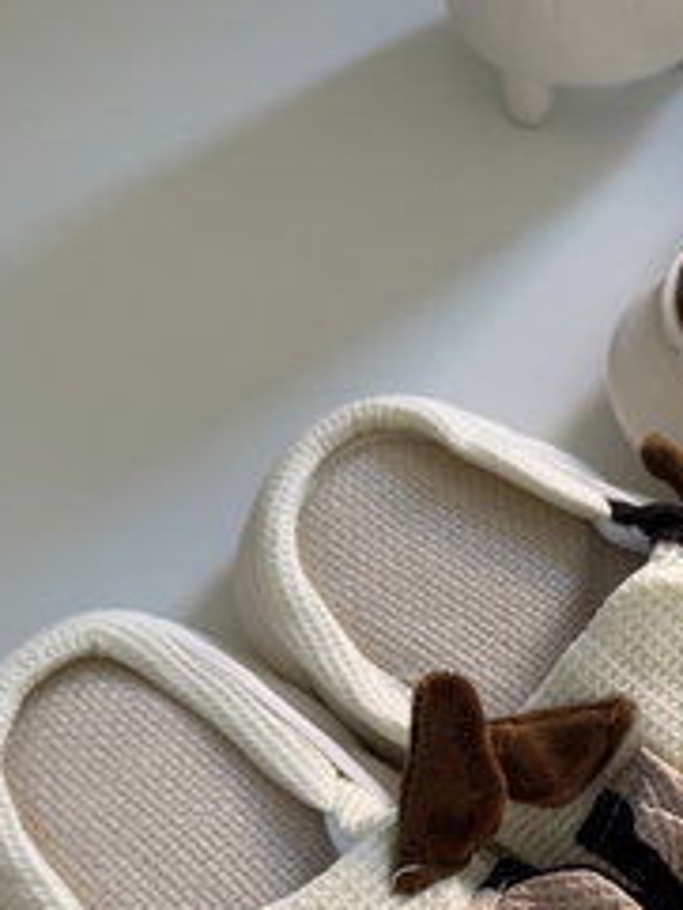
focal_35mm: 53
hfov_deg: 26.4
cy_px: 814
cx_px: 645
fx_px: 1393
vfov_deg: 34.2
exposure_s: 1/121
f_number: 1.78
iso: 125
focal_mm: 6.76
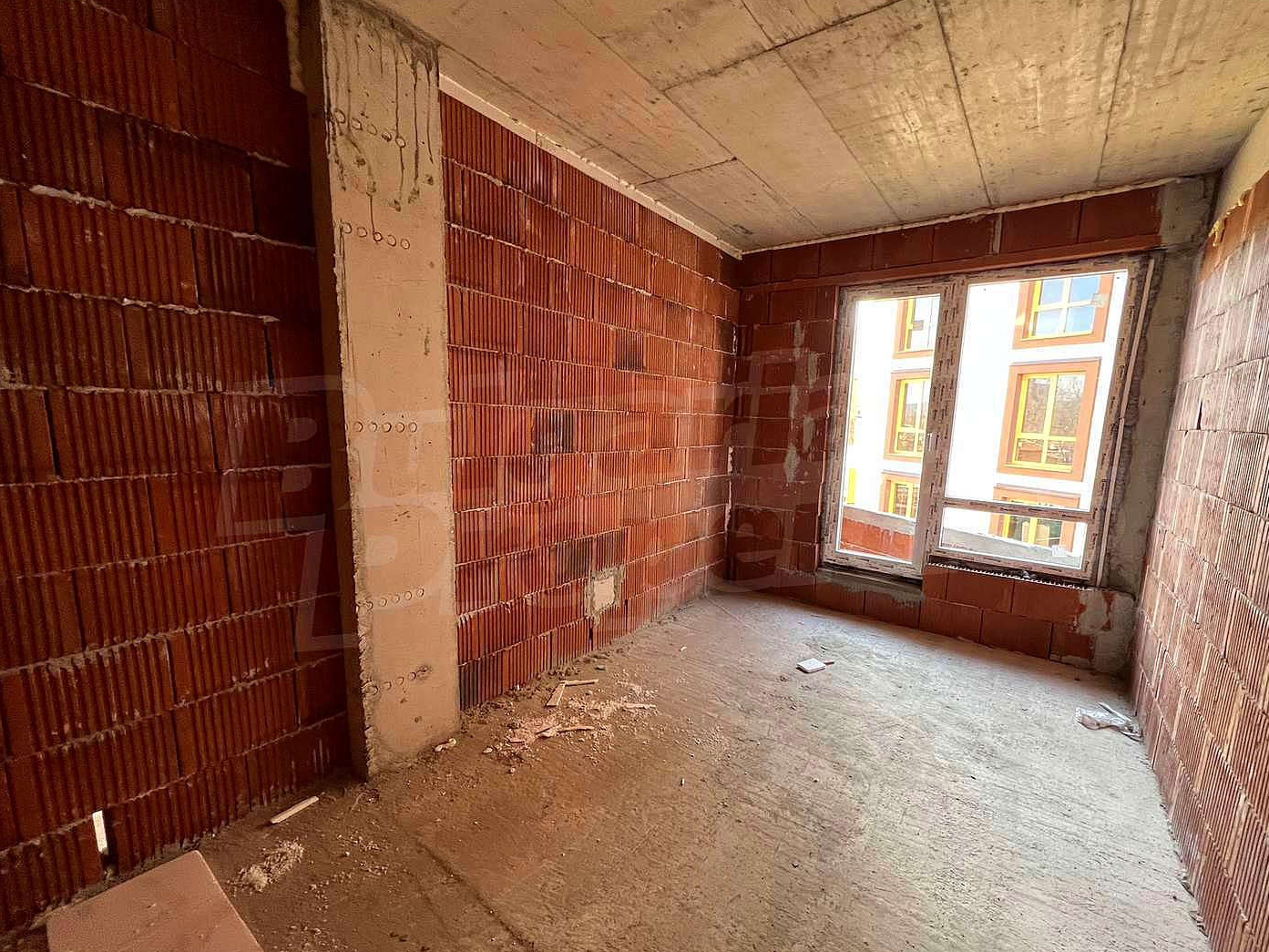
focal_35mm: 14
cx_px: 670
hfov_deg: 101.9
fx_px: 513
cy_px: 500
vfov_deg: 85.6
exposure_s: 1/77
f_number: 1.8
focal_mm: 1.57
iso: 250
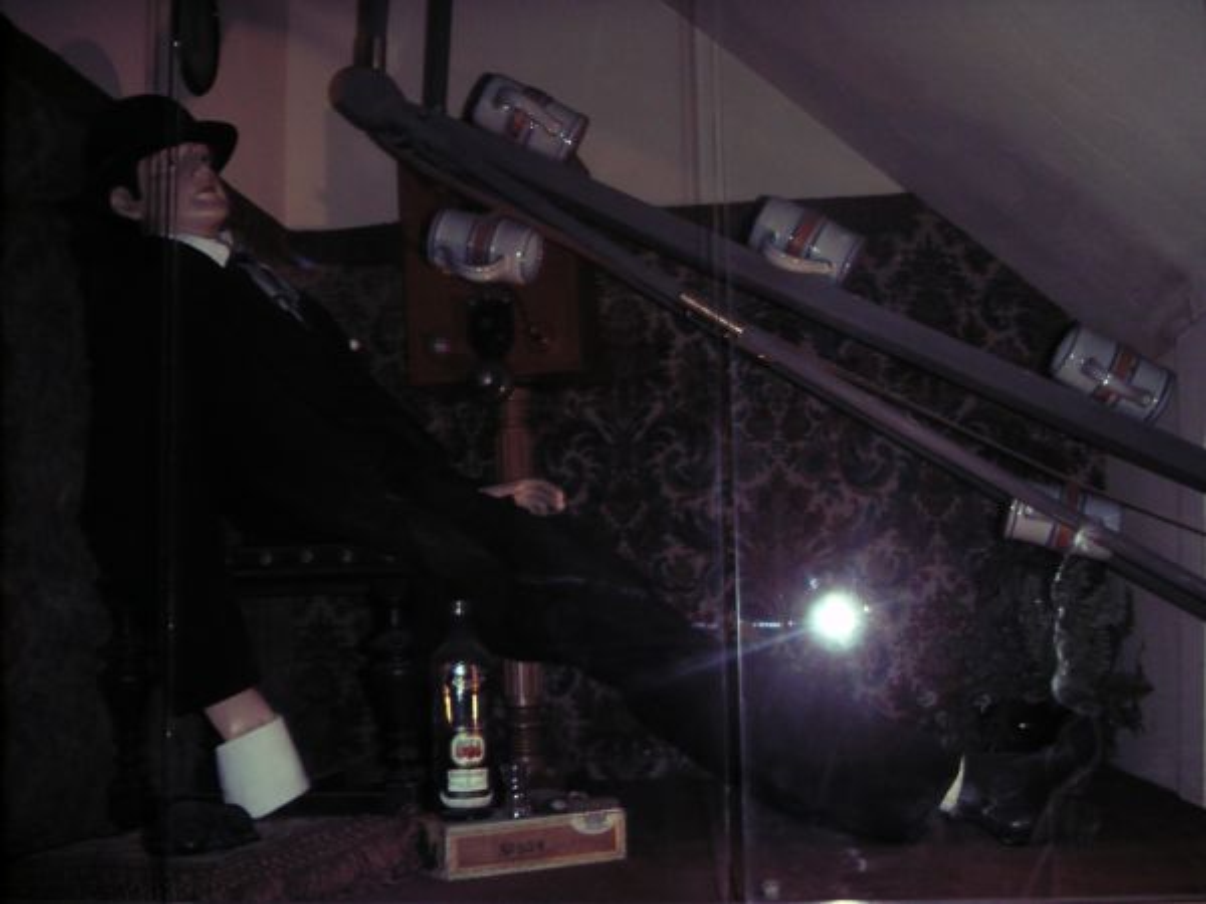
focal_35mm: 40
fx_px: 1394
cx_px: 603
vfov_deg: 36.0
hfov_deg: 46.8
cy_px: 452
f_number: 2.9
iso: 200
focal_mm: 5.3
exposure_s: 1/45
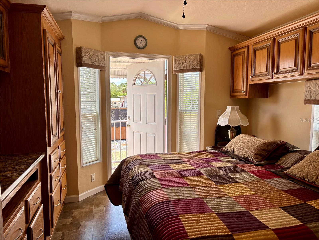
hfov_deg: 67.3
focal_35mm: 26
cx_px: 160
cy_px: 120
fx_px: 240
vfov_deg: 53.1
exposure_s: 1/296
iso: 50
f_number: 1.6
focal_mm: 5.96
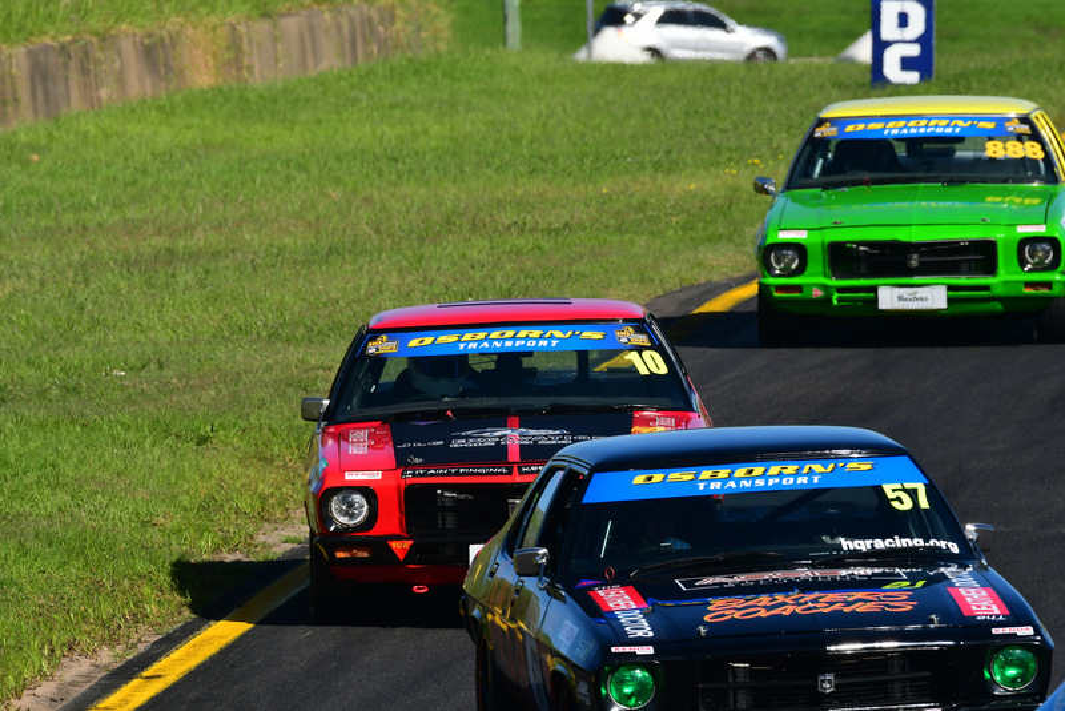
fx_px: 18643
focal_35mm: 630
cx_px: 532
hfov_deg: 3.3
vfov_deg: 2.2
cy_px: 356
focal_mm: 420
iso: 400
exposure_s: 1/640
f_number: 13
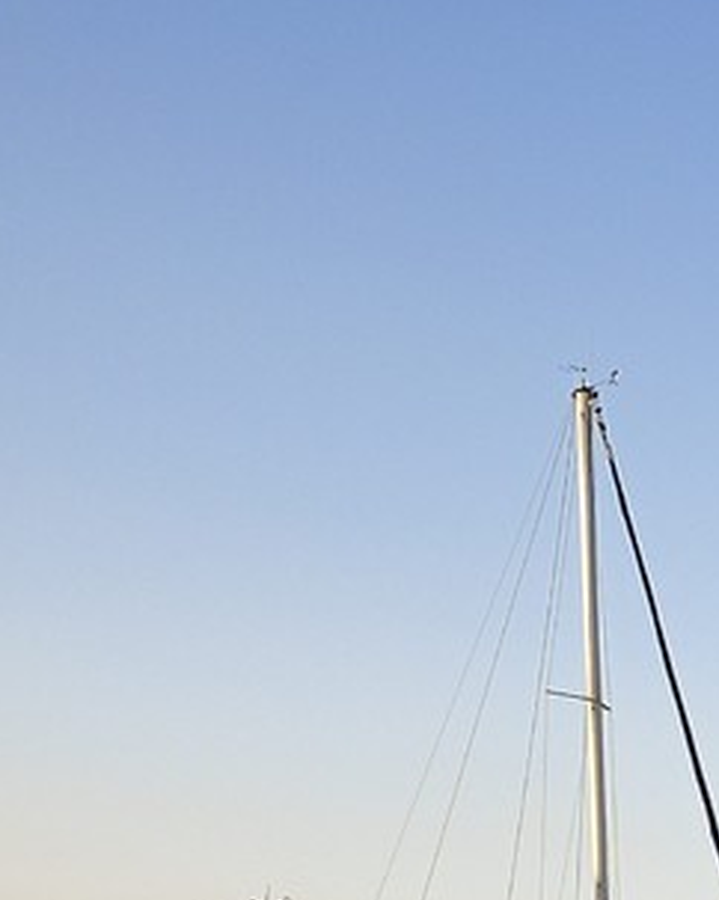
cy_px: 1319
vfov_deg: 14.1
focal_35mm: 129
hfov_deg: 9.0
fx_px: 3435
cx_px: 2353
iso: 200
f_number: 9
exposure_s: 1/250
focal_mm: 26
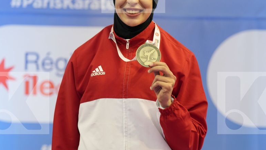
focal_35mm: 260
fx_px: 1834
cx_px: 133
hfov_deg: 8.3
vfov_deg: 4.7
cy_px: 103
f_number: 2.8
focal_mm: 161
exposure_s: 1/250
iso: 800
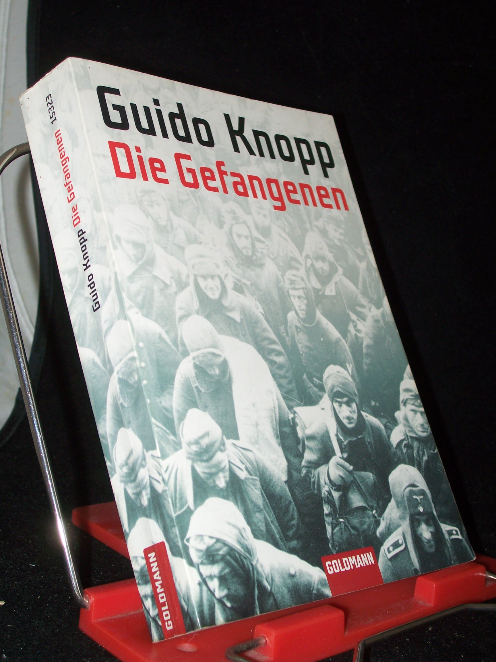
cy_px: 331
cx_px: 248
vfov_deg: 36.2
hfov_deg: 27.5
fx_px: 1013
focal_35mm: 53
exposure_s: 1/80
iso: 80
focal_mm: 8.7
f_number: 3.2
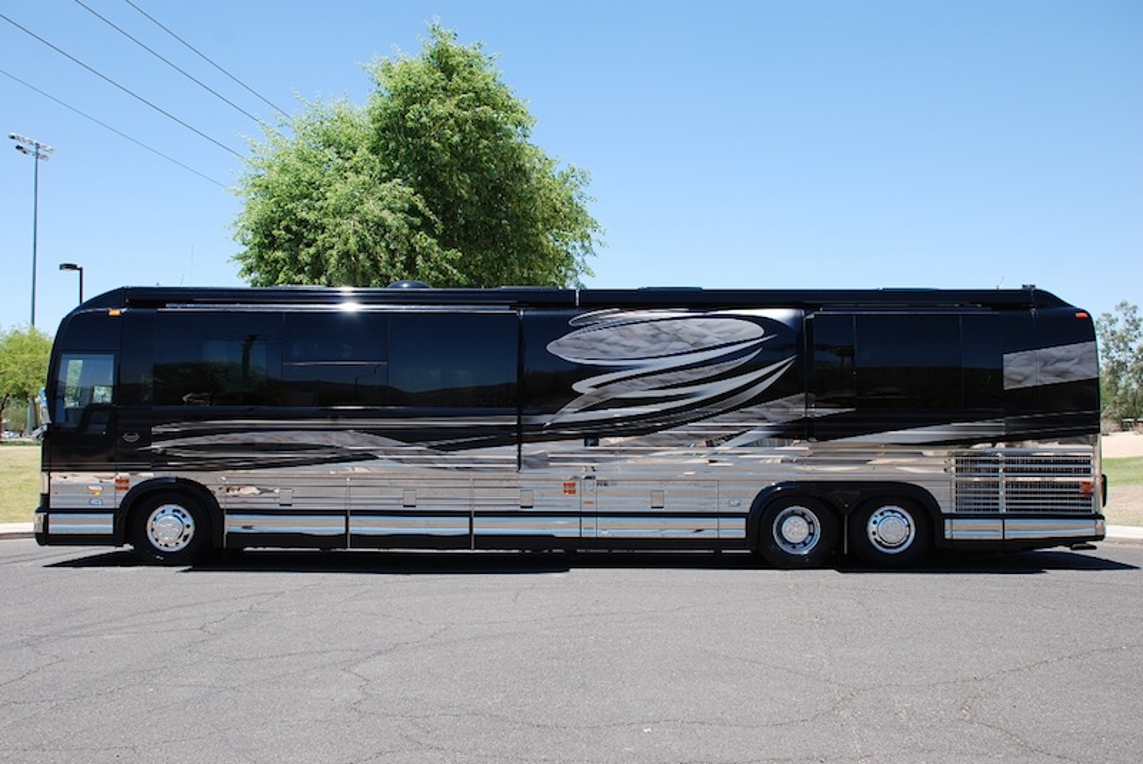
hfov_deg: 53.1
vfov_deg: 36.9
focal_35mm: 36
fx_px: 1144
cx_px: 572
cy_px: 382
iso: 100
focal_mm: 24
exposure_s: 1/160
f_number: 6.3
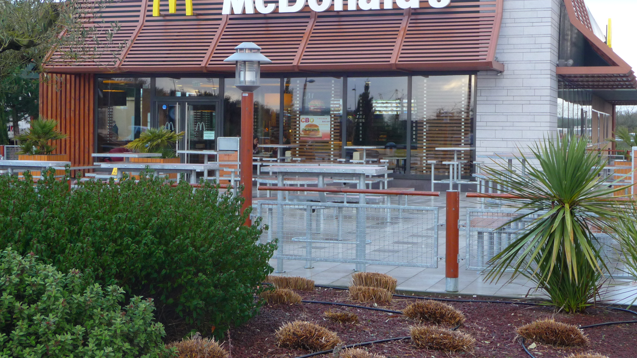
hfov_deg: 34.9
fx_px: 1013
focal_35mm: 60
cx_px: 319
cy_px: 141
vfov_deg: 20.0
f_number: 4.3
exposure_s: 1/40
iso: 160
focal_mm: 9.3
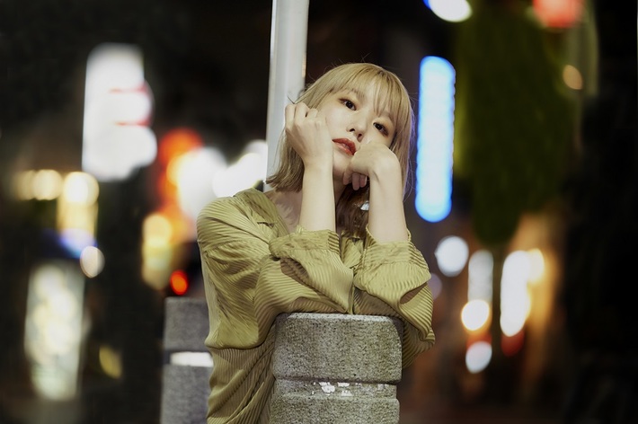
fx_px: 2674
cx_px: 319
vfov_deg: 9.1
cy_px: 212
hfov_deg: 13.6
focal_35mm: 151
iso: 1600
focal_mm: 151
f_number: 2.8
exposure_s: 1/50
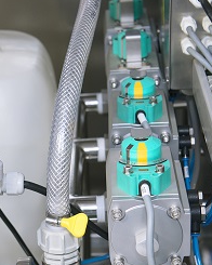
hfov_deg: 13.6
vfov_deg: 17.0
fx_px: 886
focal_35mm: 113
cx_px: 39
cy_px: 163
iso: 640
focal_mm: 50
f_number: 6.3
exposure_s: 1/40
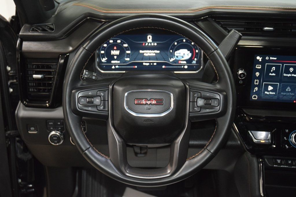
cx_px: 148
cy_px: 98
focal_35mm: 46
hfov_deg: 42.3
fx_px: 382
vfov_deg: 29.0
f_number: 4
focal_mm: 31
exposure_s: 1/50
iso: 2200
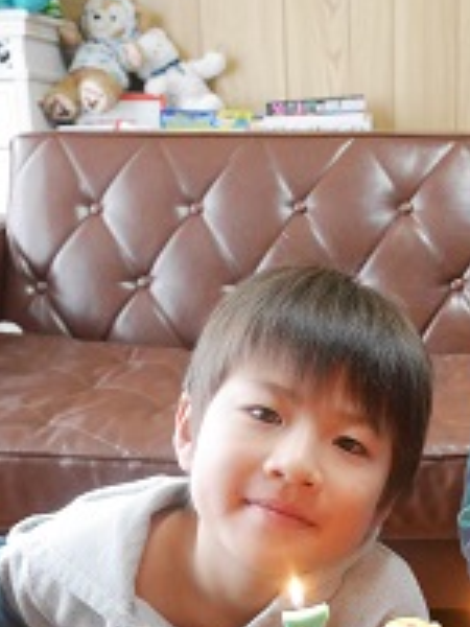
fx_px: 1014
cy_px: 574
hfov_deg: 25.1
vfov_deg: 32.5
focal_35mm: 56
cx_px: 445
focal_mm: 12
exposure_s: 1/100
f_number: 3.5
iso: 3200
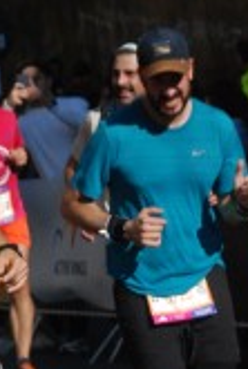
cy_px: 347
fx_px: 4773
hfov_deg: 3.0
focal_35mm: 465
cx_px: 298
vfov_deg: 4.4
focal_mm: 85
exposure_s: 1/2000
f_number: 8
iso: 1000
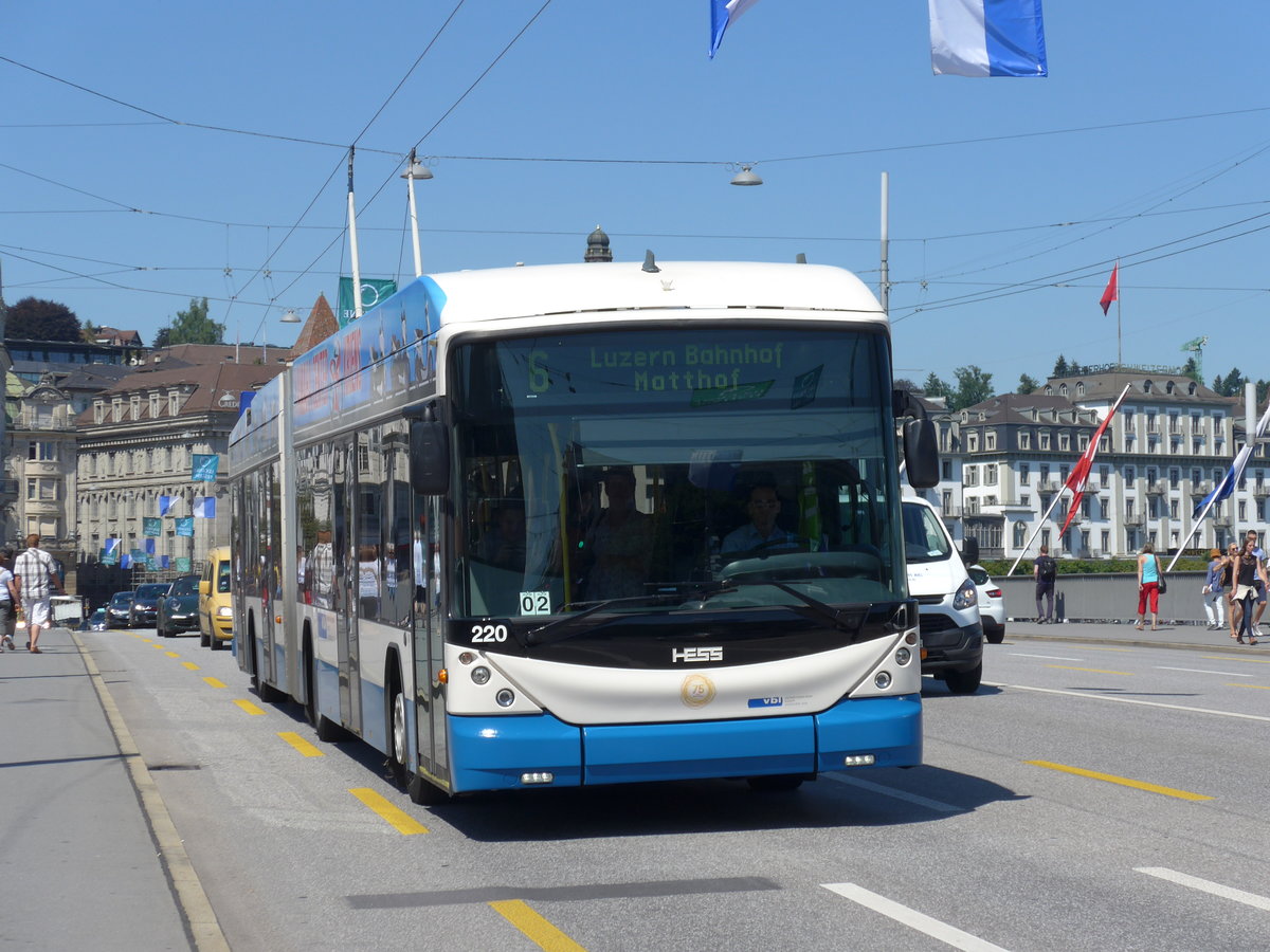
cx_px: 635
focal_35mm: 86
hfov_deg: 22.8
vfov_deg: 17.2
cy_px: 476
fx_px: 3155
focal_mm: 17
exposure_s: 1/640
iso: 80
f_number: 4.5
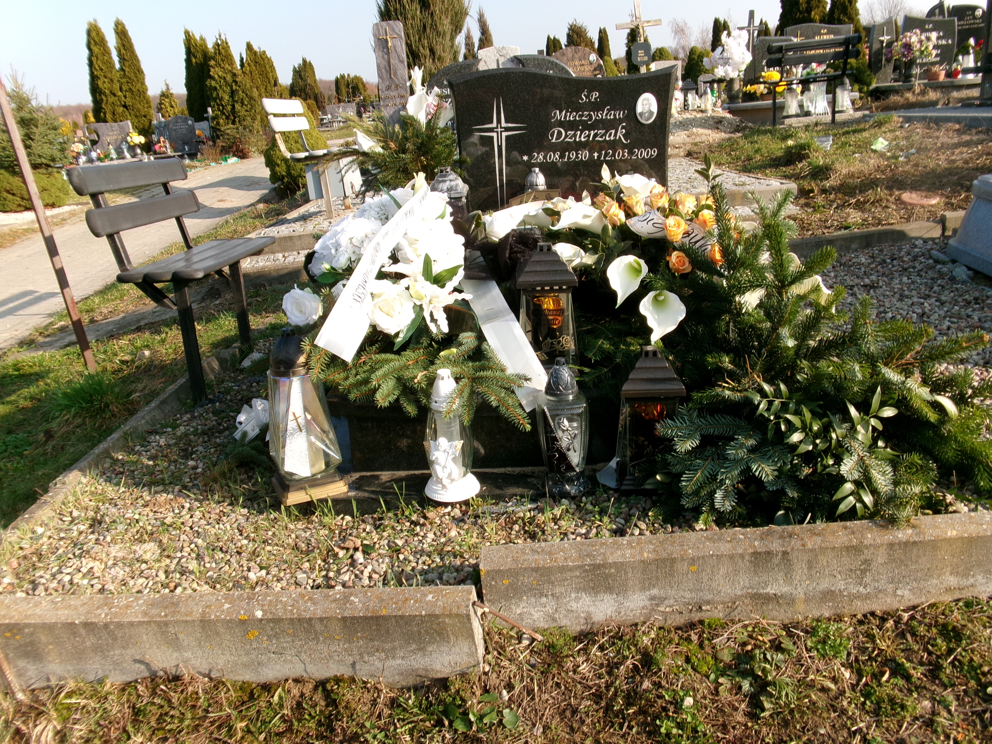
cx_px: 496
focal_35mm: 28
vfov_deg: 49.7
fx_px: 802
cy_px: 372
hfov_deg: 63.4
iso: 100
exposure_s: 1/56
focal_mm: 5.1
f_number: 10.8
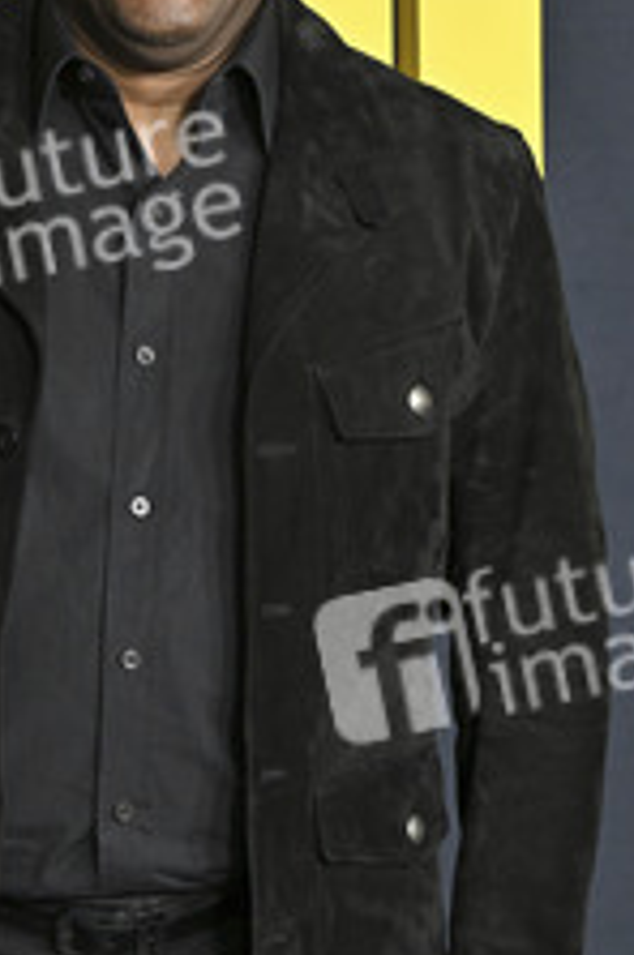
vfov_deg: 14.0
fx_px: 3895
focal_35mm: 147
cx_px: 146
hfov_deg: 9.3
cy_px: 428
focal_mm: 82
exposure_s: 1/320
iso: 2500
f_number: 5.6
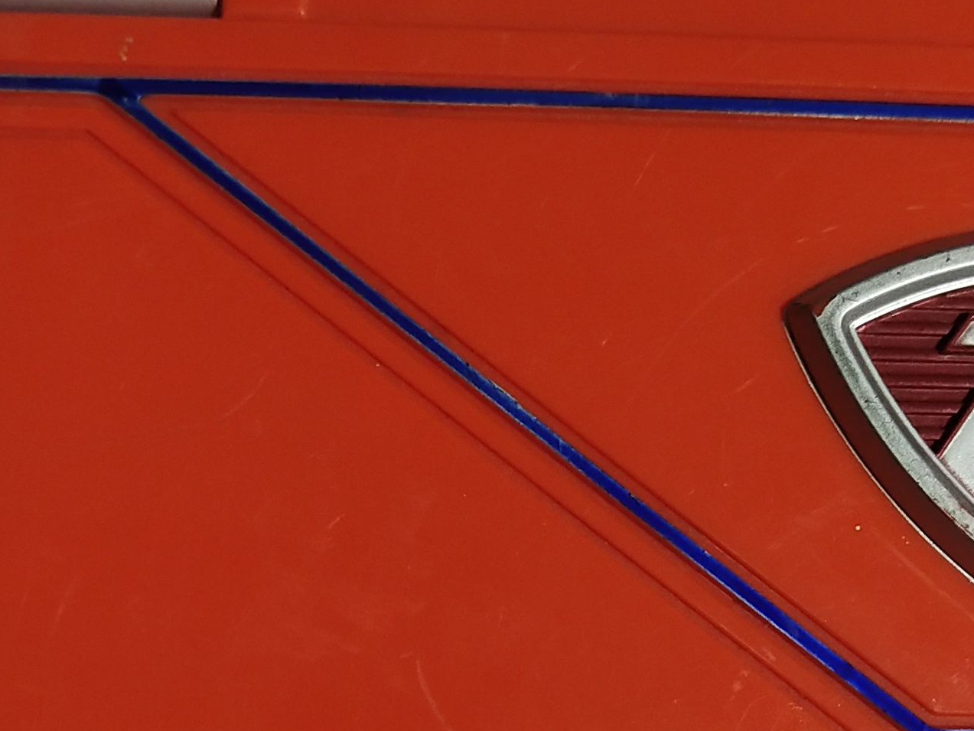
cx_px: 603
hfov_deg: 20.6
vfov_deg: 15.3
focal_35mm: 95
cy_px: 745
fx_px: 2673
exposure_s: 1/100
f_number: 1.8
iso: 179
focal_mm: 3.95
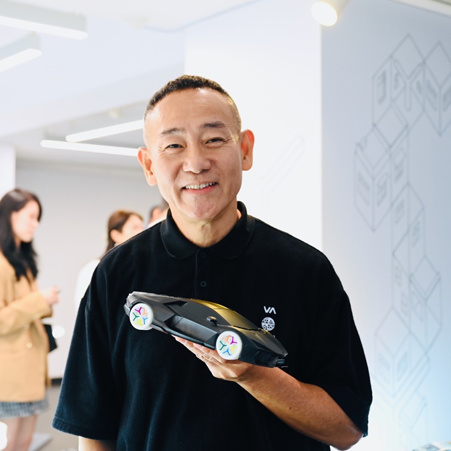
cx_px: 138
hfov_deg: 34.2
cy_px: 223
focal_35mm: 49
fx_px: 722
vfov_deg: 34.7
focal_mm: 38
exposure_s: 1/100
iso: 800
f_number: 3.2
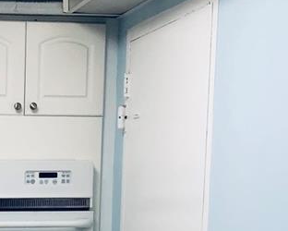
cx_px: -50
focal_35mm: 105
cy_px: 338
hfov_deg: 17.5
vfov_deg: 13.9
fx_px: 896
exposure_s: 1/120
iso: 64
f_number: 1.8
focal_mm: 3.99
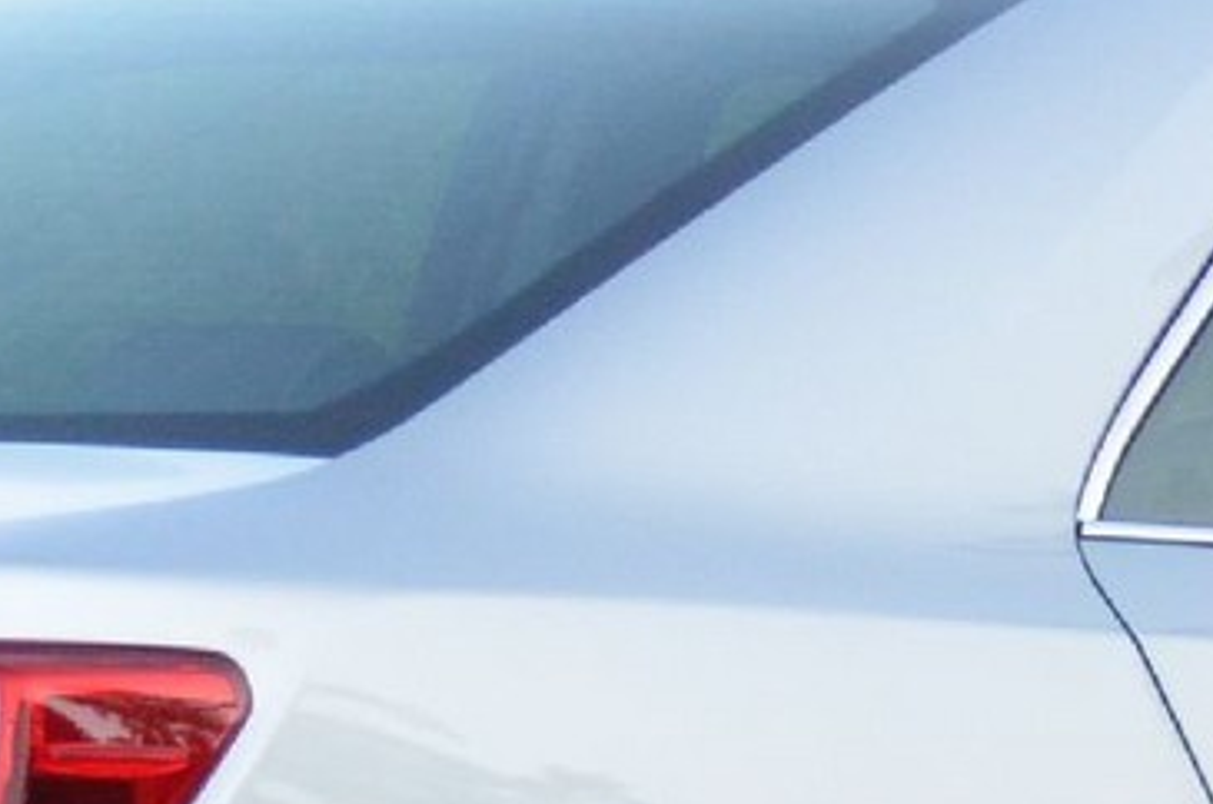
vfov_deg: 1.3
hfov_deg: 1.9
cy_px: 827
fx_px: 36307
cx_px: 1402
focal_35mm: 1079
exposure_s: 1/500
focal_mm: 105
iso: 1100
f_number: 5.3
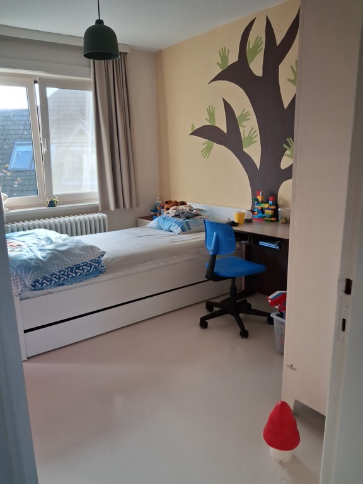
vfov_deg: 65.3
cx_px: 182
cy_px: 242
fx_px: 378
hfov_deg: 51.4
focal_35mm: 27
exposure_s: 1/100
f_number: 1.8
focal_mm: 4
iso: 200
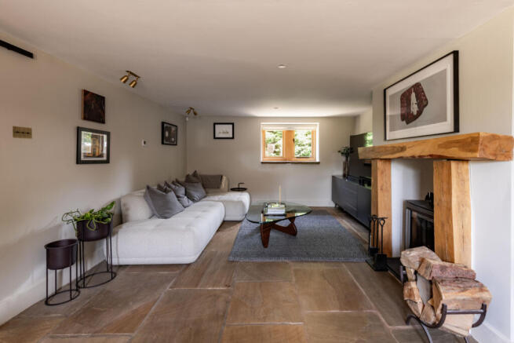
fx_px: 214
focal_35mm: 15
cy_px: 172
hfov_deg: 100.4
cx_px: 257
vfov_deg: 77.4
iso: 200
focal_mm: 15
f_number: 9
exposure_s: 1/8
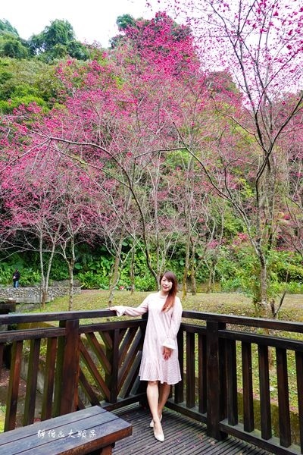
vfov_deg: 73.7
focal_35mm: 24
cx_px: 152
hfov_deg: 53.1
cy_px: 228
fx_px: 303
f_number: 2.8
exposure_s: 1/125
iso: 125
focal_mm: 9
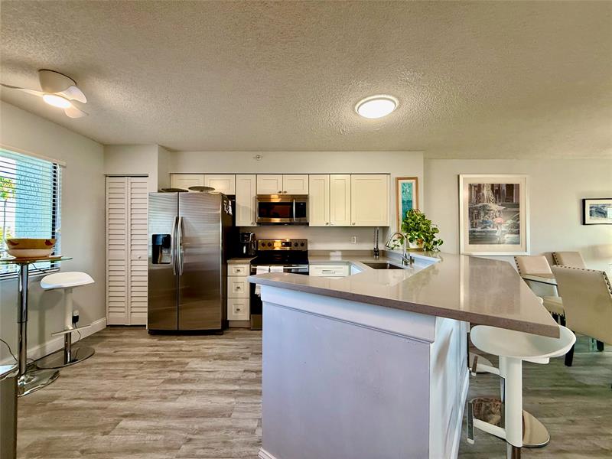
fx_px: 248
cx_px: 306
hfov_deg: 102.1
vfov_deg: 85.7
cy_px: 230
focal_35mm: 14
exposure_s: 1/60
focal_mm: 2.22
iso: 200
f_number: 2.2
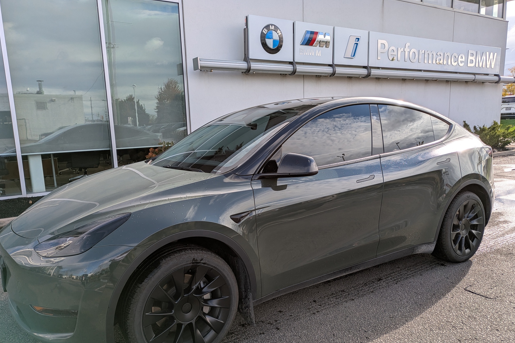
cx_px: 252
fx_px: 386
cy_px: 193
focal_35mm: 27
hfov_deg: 67.4
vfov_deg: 47.8
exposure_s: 1/935
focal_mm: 5.43
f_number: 1.89
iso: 45
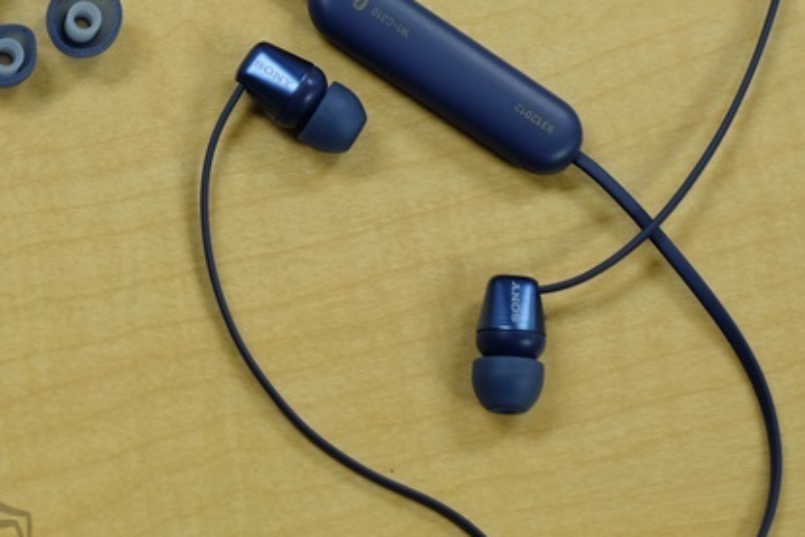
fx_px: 3087
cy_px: -21
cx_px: 132
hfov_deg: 14.7
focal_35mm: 138
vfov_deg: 9.9
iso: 200
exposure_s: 1/60
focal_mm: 35
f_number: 2.8
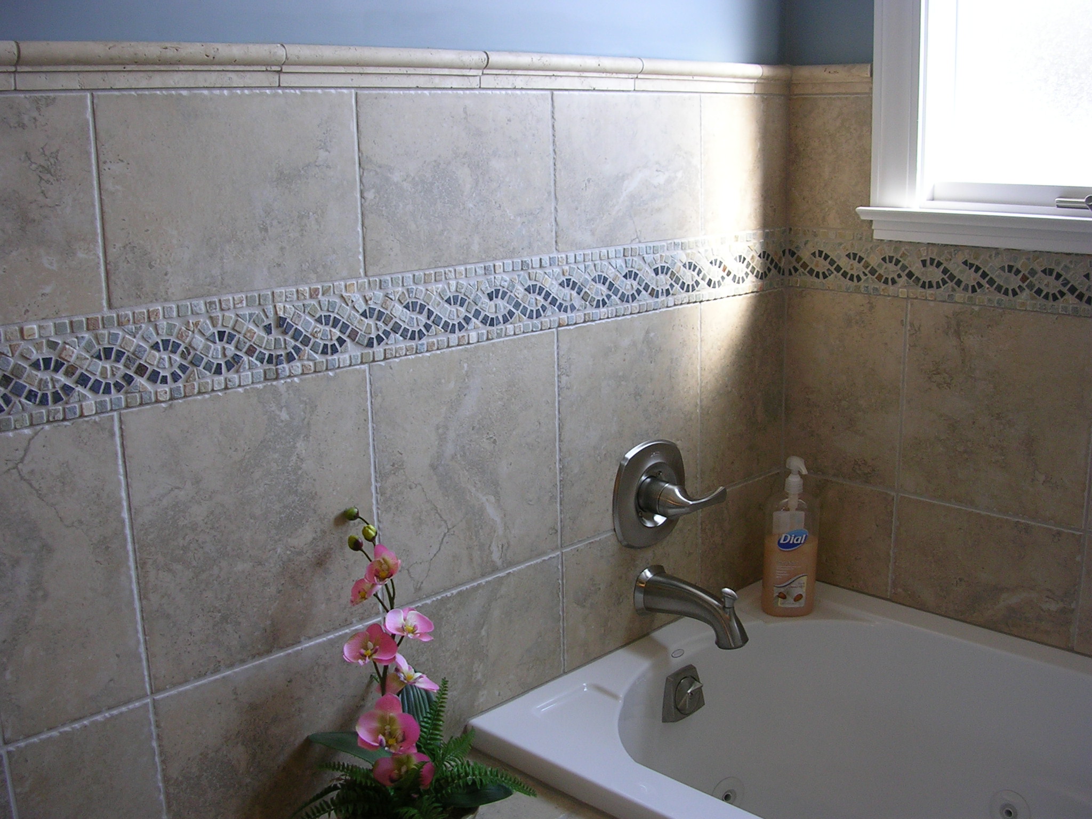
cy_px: 410
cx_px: 546
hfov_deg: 49.0
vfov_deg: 37.7
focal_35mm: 38
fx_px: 1199
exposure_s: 1/54.3
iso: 50
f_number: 2.8
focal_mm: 5.8
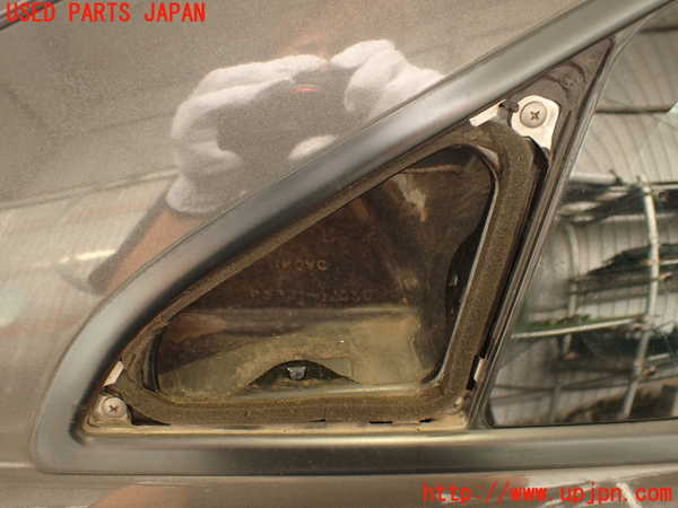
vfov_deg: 44.2
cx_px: 339
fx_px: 627
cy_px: 254
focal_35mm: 32
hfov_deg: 56.8
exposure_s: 1/30
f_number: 2.4
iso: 200
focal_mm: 5.79
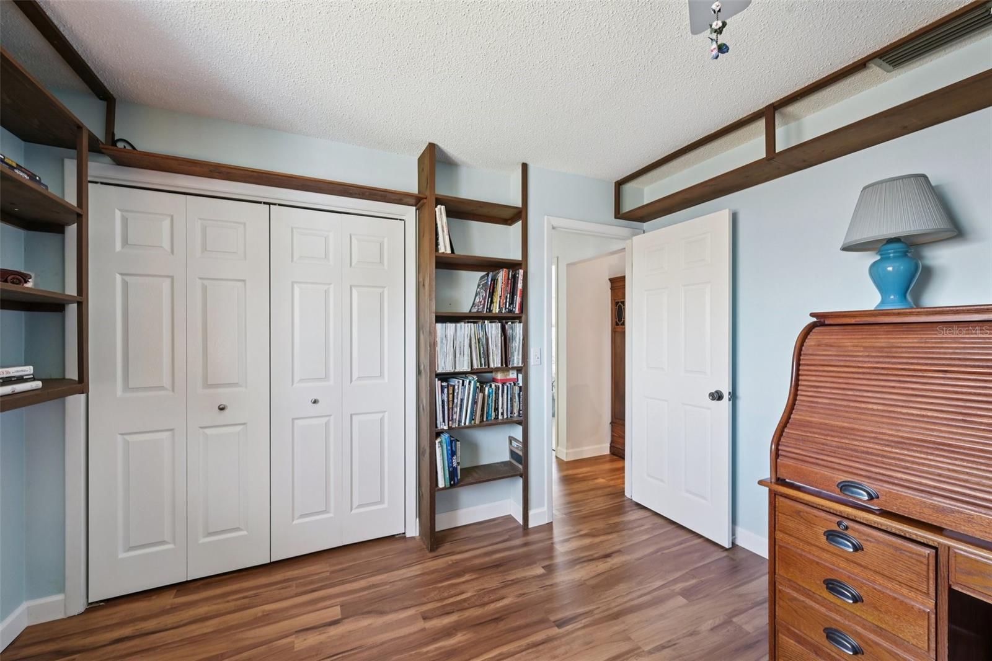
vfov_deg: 81.2
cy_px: 330
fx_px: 386
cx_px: 496
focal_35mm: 14
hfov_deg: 104.3
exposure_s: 1/10
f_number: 8
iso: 400
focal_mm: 14
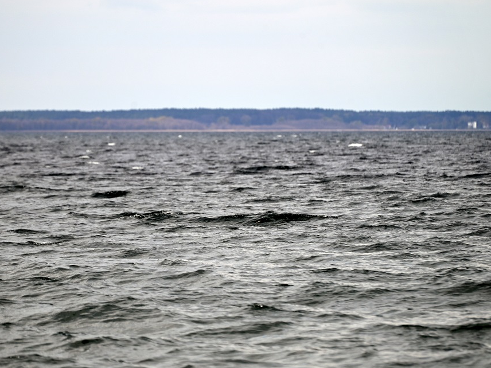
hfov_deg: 5.9
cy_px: 180
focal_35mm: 337
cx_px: 219
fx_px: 4780
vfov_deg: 4.4
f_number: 5.6
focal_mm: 300
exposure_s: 1/1000
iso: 160
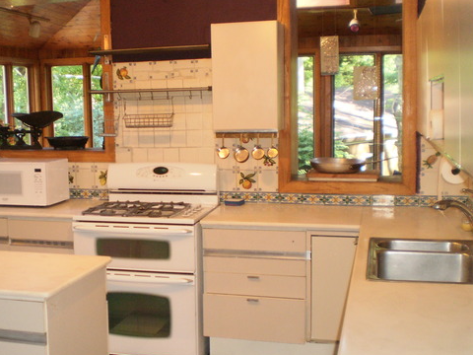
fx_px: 656
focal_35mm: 48
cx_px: 169
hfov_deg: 39.3
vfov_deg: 30.3
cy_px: 193
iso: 200
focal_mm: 6.3
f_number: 3.1
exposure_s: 1/30
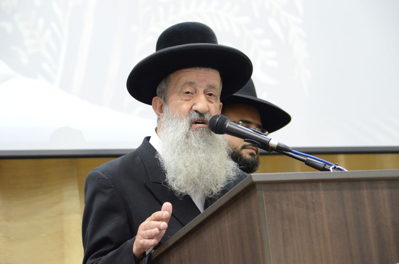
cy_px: 132
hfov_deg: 13.1
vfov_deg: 8.7
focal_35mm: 158
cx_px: 200
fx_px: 1742
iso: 3200
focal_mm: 105
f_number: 5.6
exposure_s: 1/60
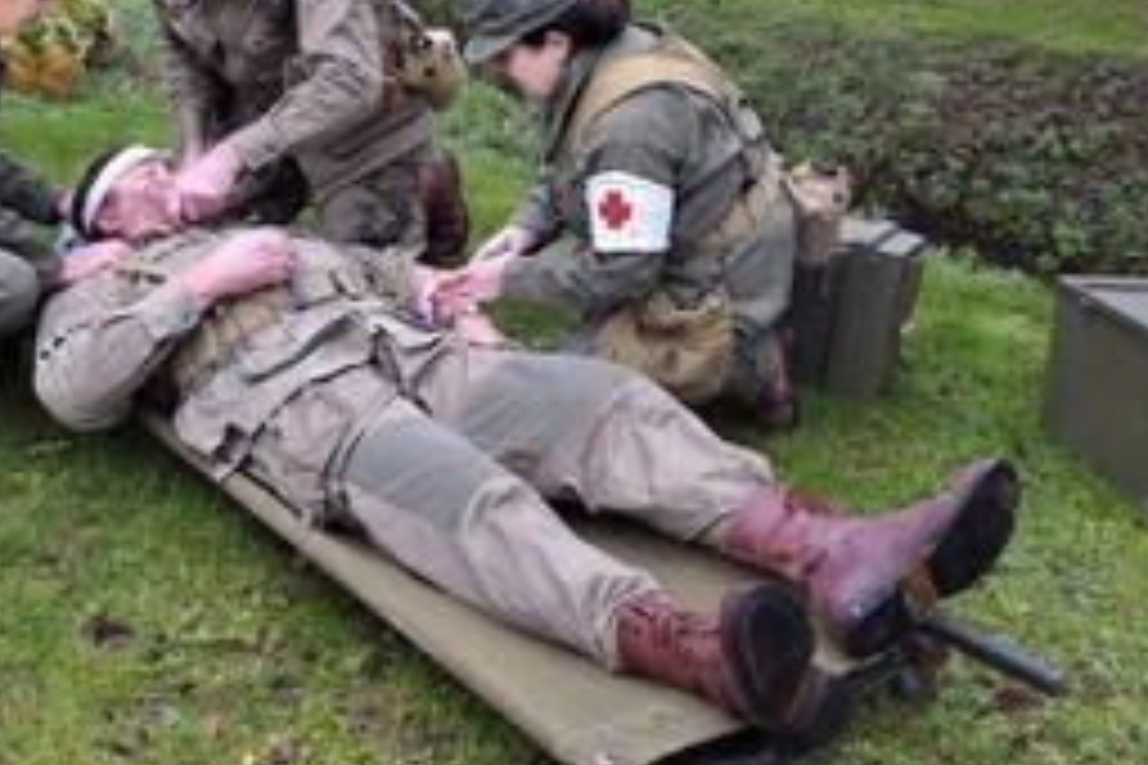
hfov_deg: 35.6
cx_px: 549
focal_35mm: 56
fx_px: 1786
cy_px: 238
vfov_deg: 24.0
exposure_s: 1/125
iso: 800
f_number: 5.6
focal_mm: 34
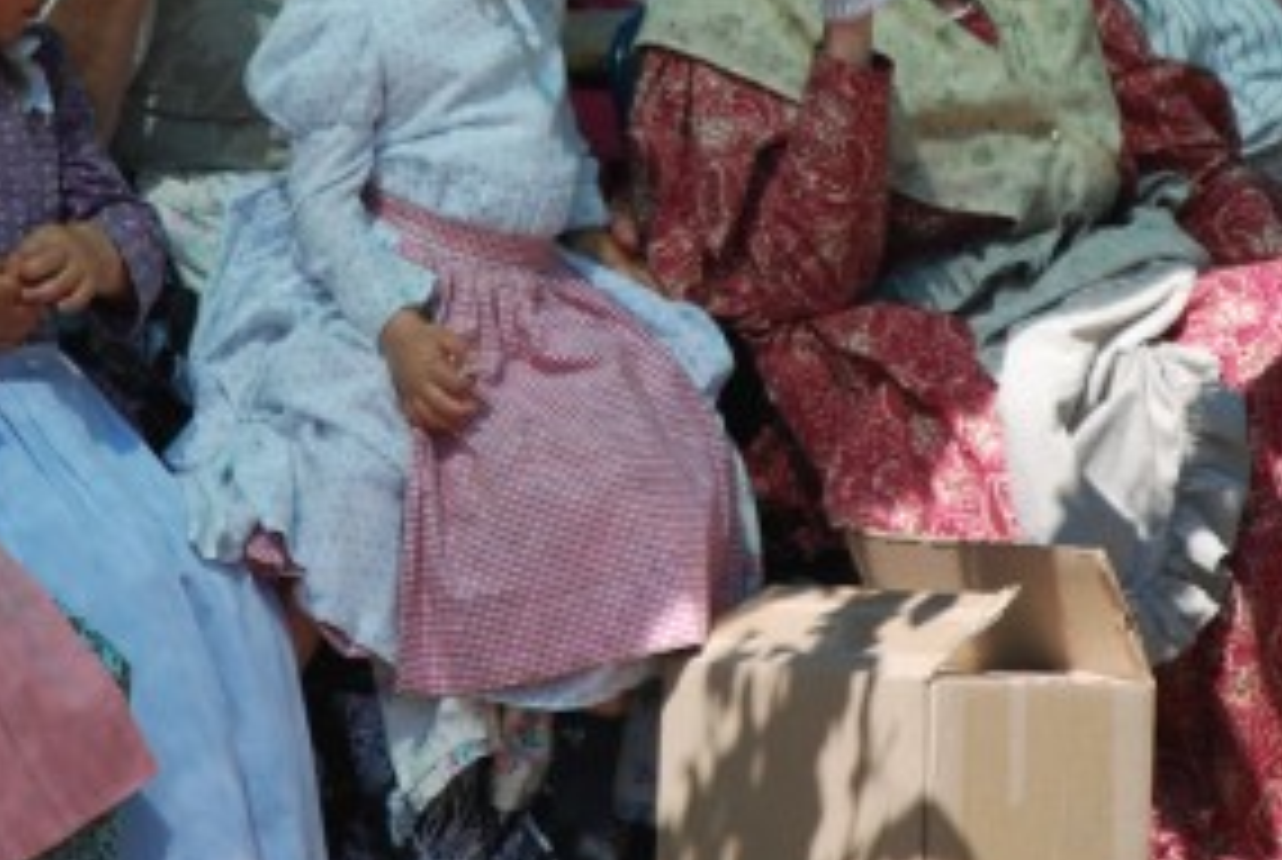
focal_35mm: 489
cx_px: 670
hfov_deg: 4.2
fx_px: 17445
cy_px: 83
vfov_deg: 2.8
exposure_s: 1/800
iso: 200
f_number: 5.3
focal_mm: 145
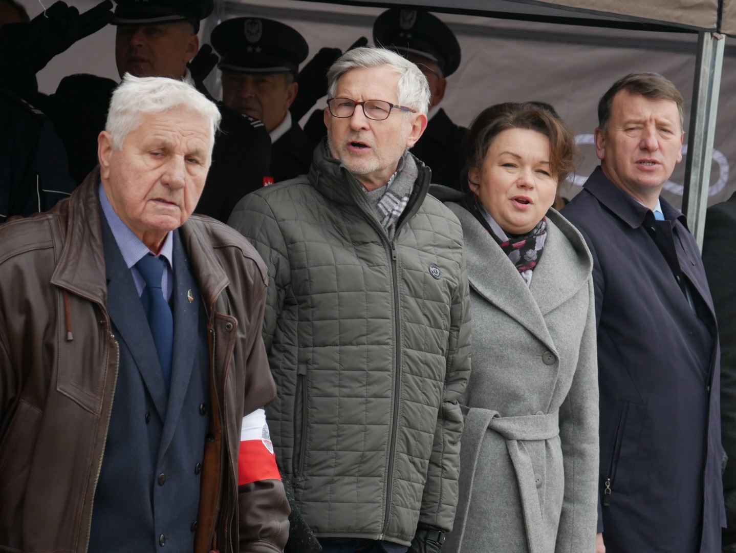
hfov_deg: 10.2
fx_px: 4127
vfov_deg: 7.7
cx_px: 368
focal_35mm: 194
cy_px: 276
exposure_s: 1/250
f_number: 5.5
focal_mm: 97
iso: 640
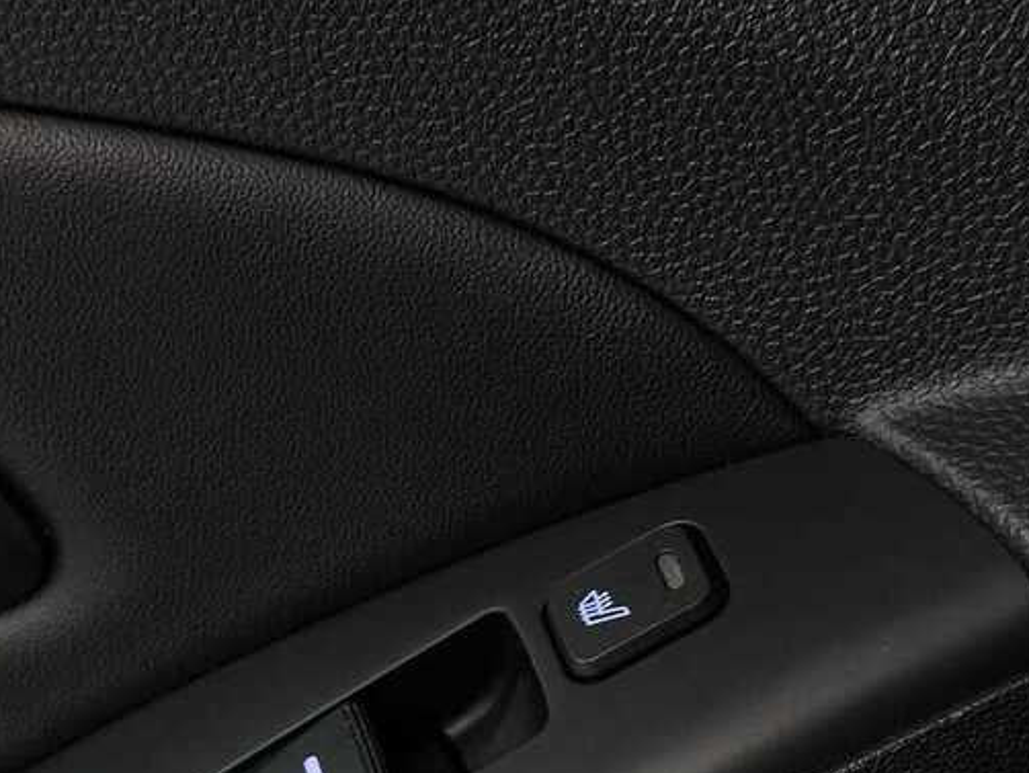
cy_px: 641
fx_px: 2558
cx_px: 340
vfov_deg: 17.0
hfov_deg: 22.6
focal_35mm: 86
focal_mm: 6.86
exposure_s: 1/33
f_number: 1.78
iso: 400
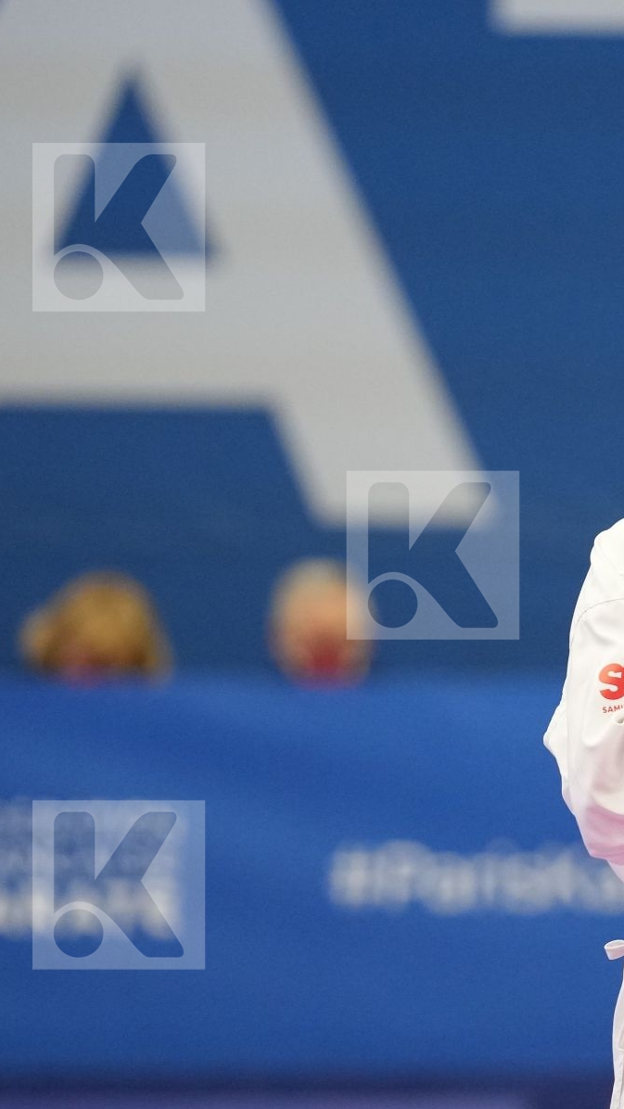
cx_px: 747
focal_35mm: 473
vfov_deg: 4.6
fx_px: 13909
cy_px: 555
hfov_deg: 2.6
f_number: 2.8
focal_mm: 200
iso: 2500
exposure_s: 1/1000
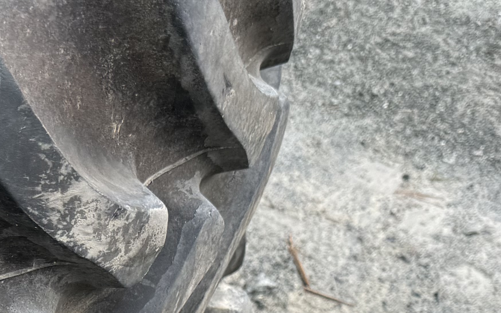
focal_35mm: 83
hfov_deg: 24.4
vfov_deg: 14.2
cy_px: 530
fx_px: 1133
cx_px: 76
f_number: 1.78
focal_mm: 6.76
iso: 80
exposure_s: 1/360
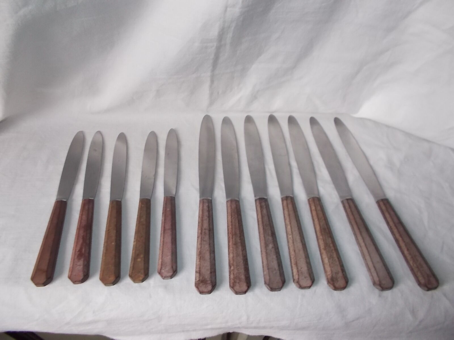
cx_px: 227
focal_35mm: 26
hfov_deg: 67.3
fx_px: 341
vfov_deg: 53.1
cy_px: 170
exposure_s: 1/25
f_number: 3.2
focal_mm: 4.6
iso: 200
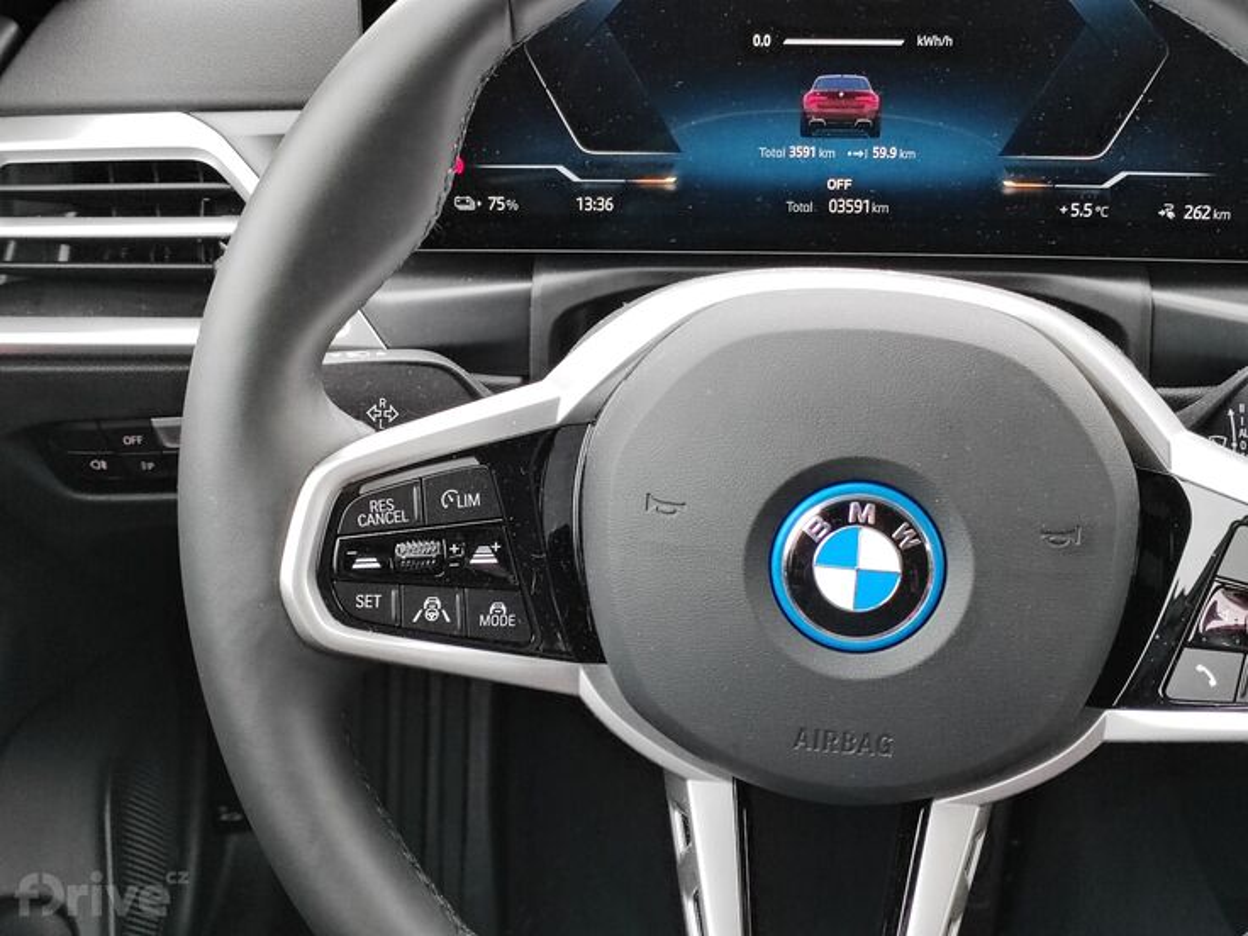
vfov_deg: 27.0
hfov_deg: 35.5
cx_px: 624
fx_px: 1947
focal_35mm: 54
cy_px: 468
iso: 400
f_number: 1.9
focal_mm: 5.52
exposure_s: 1/100
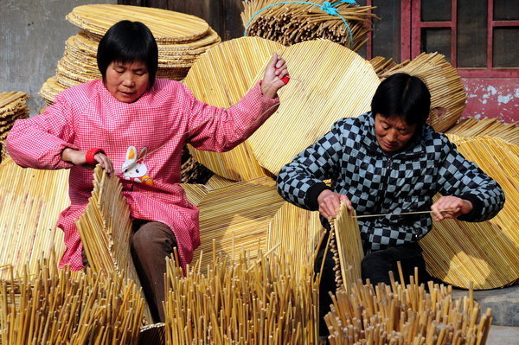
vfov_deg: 9.6
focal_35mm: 142
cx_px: 260
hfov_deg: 14.4
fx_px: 2053
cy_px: 172
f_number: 9
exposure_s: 1/320
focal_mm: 95
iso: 250
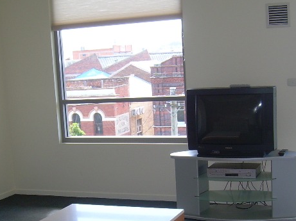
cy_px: 147
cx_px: 134
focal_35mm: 66
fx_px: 564
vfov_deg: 22.1
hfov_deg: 29.4
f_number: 2.8
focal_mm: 6.3
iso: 50
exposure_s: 1/92.5
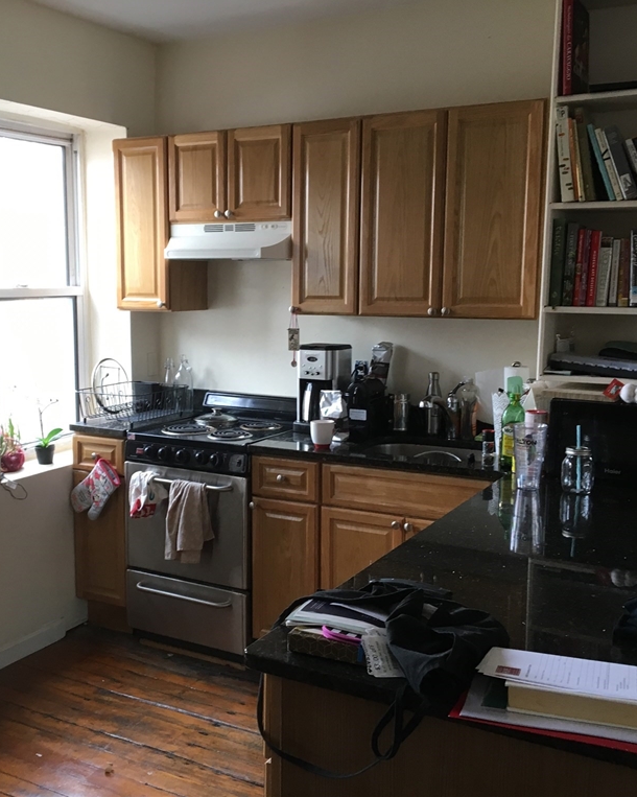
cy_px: 397
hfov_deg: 39.1
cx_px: 273
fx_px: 896
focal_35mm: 38
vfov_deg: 47.9
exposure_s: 1/30
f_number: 2.2
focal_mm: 4.15
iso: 80
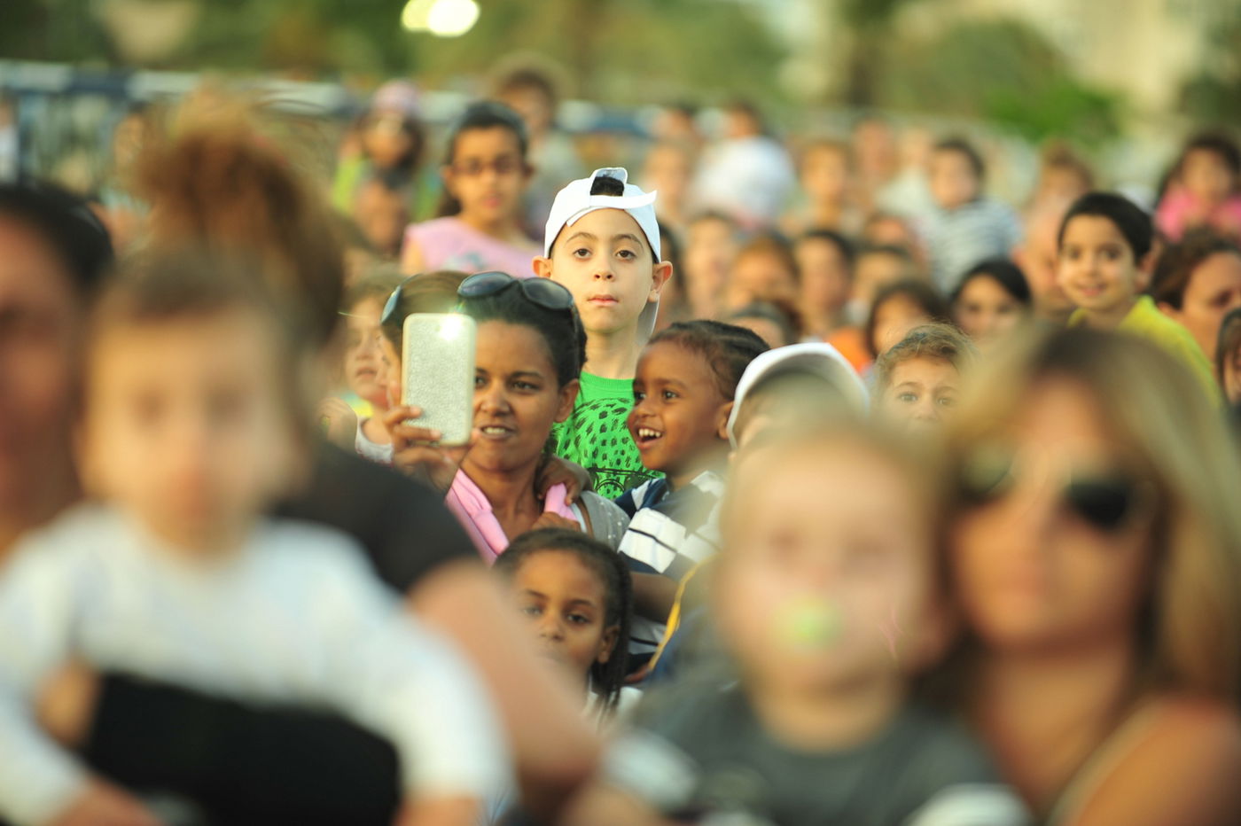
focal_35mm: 200
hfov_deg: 10.3
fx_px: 6891
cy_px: 413
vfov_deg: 6.9
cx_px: 620
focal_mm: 200
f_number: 2.8
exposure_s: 1/100
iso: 250
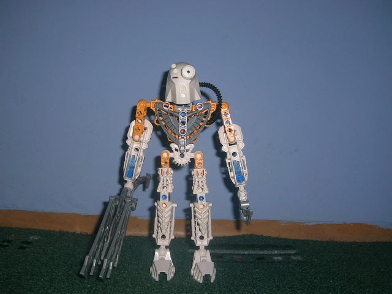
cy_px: 147
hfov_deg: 50.1
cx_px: 196
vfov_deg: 38.7
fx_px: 419
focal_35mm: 37
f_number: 4.9
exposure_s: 1/60.1
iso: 50
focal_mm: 5.7
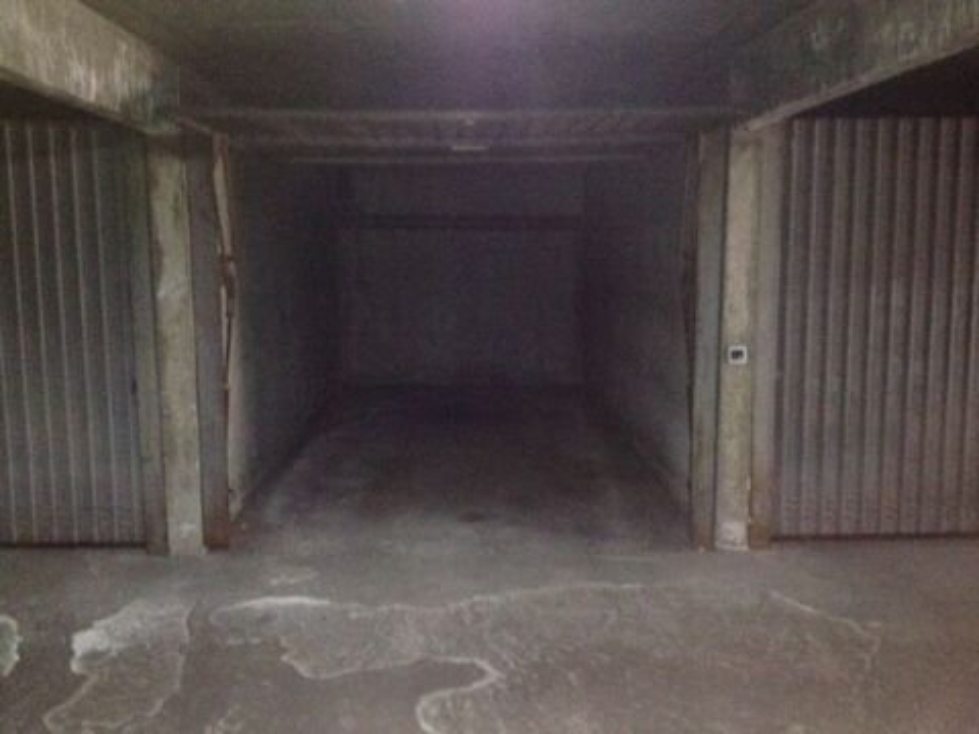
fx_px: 990
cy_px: 367
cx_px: 490
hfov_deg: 52.6
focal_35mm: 35
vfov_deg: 40.7
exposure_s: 1/17
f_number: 2.4
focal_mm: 4.28
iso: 640
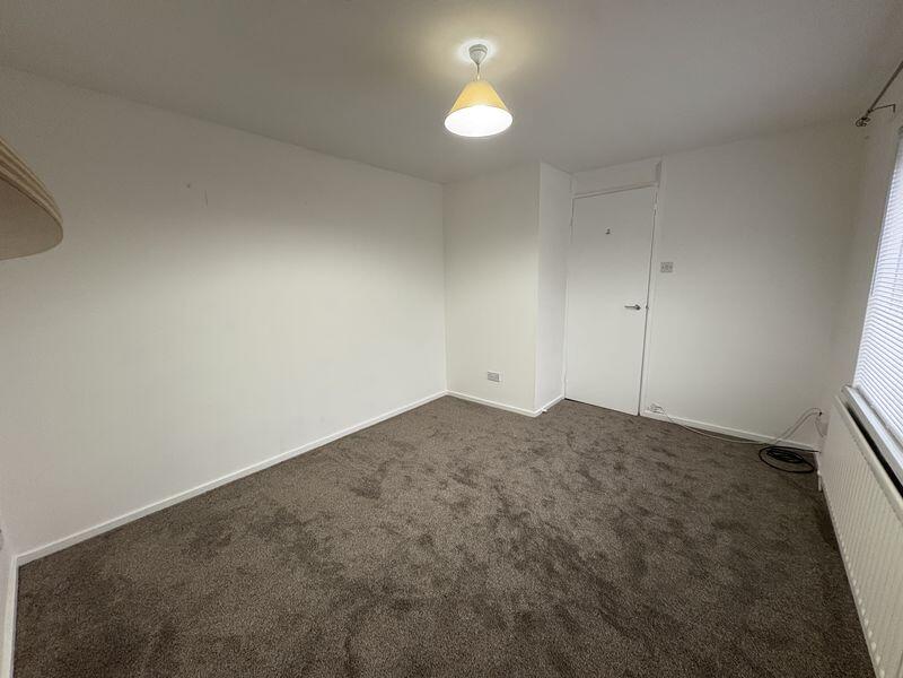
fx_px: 365
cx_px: 452
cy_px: 339
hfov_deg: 102.1
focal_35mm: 14
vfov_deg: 85.7
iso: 250
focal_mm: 2.22
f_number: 2.2
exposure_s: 1/50
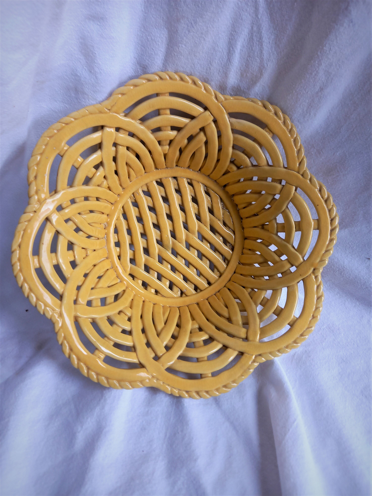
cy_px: 248
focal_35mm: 25
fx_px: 358
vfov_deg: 69.4
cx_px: 186
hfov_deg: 54.9
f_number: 1.8
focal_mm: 4.65
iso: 100
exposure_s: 1/50
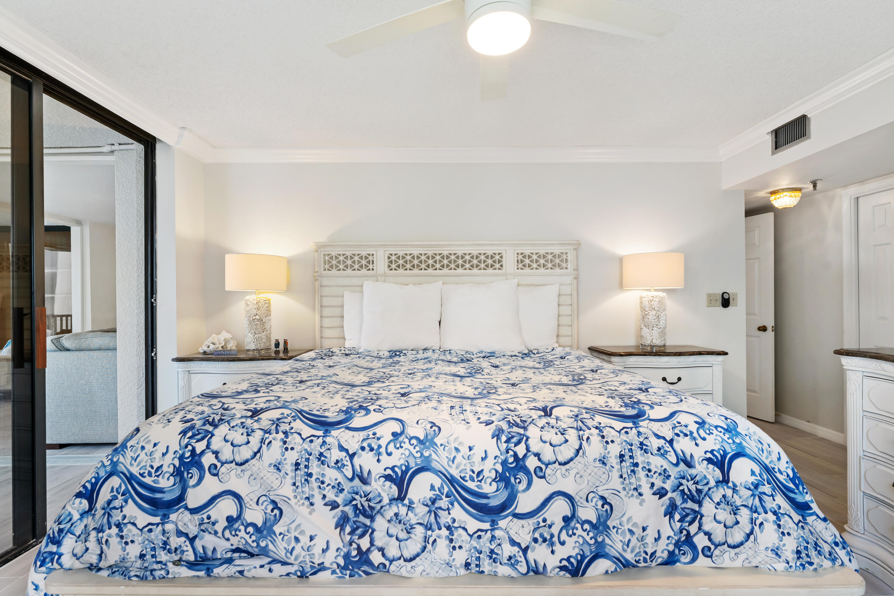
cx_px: 447
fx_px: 402
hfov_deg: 96.0
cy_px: 298
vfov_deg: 73.1
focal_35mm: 16
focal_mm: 16.2
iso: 400
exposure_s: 1/4
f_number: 9
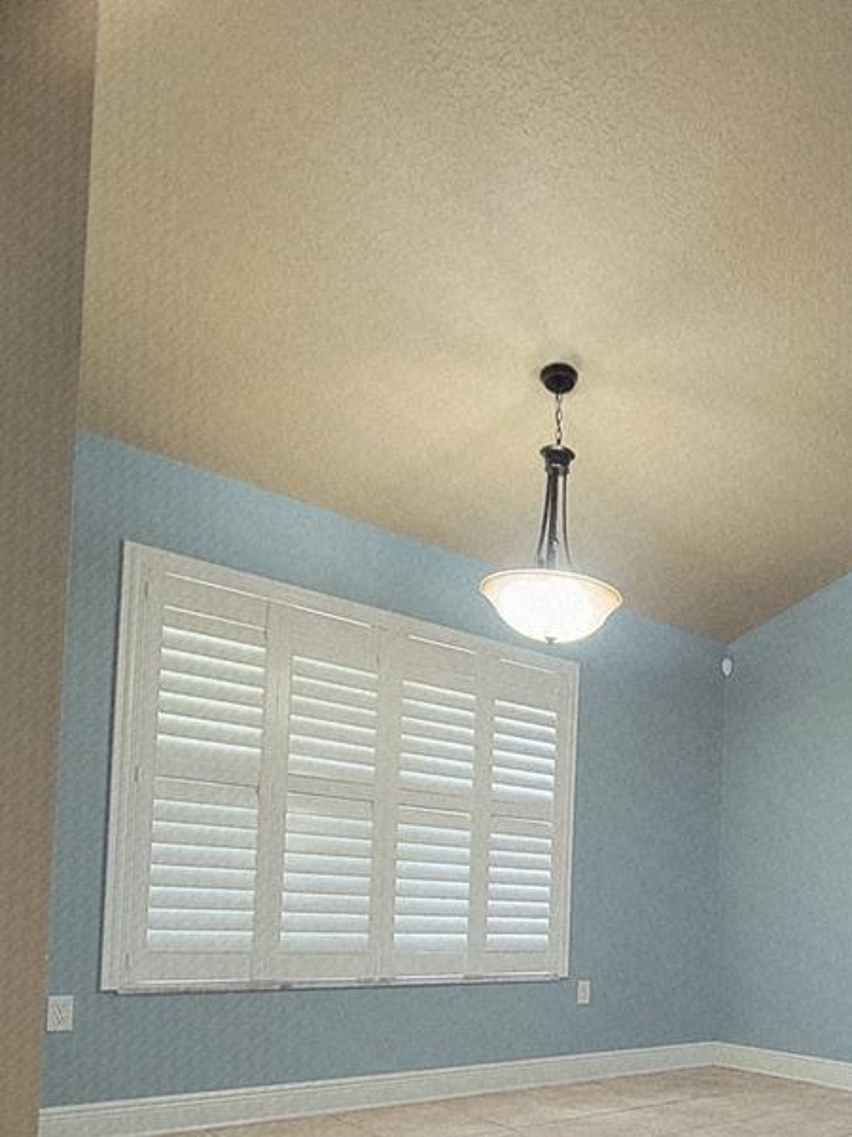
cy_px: 911
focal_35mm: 26
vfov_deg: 61.7
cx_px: 761
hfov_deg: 47.8
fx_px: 853
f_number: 2.2
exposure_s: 1/40
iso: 320
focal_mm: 2.2
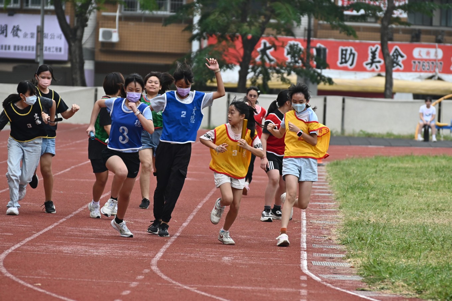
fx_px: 3483
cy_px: 150
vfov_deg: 5.0
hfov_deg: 7.4
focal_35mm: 278
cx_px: 226
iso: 560
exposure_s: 1/1000
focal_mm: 185
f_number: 5
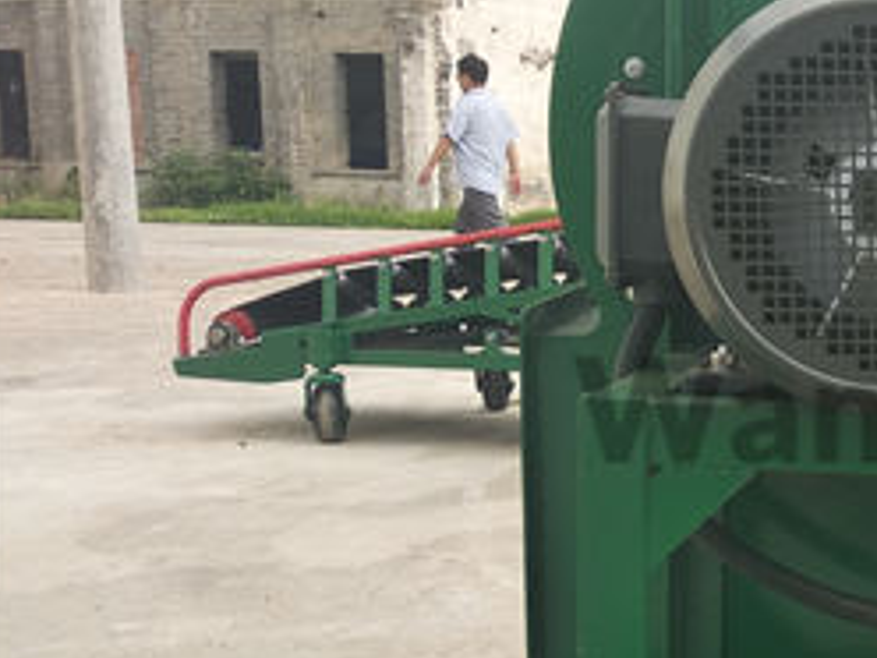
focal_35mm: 67
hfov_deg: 25.3
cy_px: 478
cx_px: 1114
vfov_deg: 21.8
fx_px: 1697
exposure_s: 1/517
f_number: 2.2
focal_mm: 3.81
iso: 100
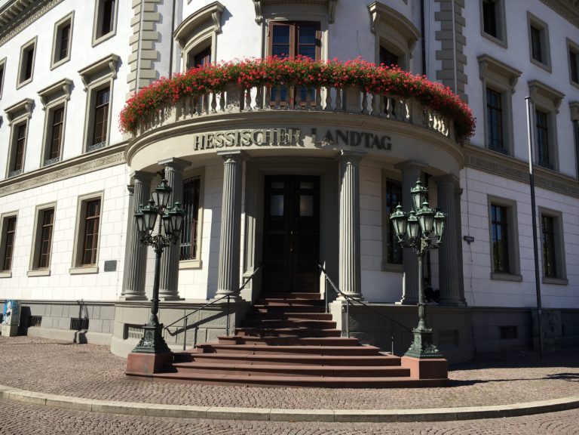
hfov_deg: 61.7
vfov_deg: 48.2
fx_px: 485
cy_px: 218
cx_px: 290
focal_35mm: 29
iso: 25
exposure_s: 1/1972
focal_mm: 4.15
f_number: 2.2
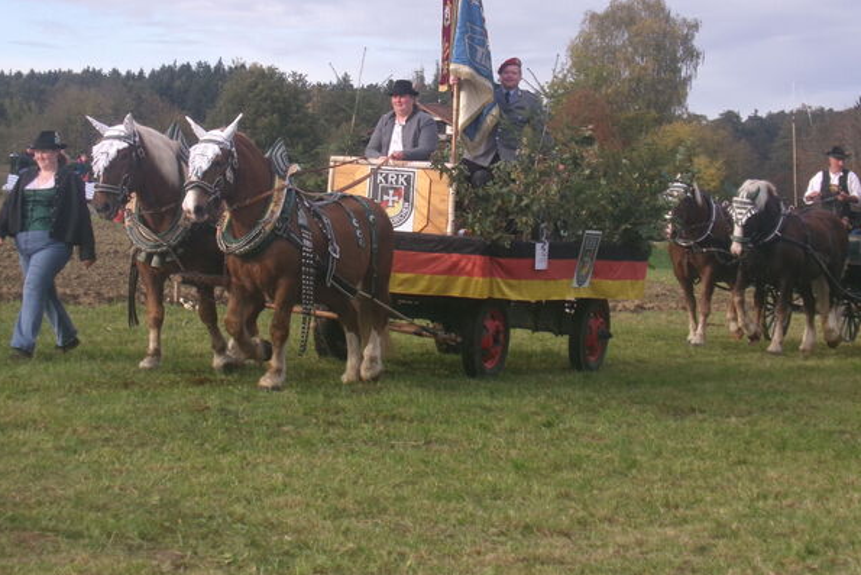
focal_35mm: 110
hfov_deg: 18.6
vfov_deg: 12.5
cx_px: 396
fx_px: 2631
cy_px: 259
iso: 100
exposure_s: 1/210
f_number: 5.2
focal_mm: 17.5
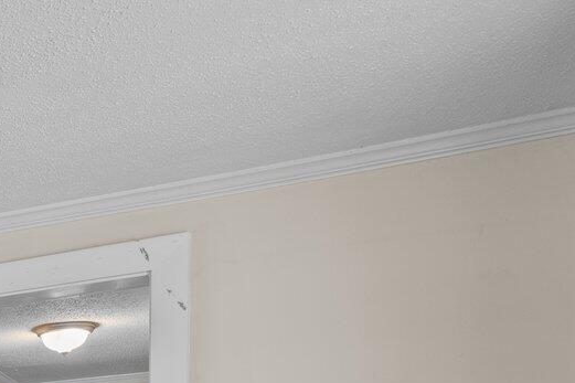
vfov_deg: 21.3
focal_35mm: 55
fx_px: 878
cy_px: 550
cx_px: -377
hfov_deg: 24.1
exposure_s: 1/4
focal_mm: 14
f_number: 7.1
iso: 400
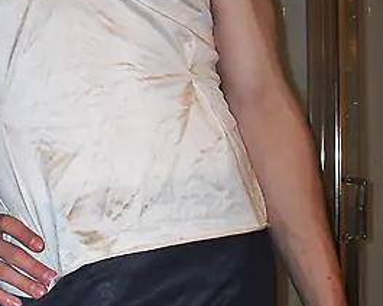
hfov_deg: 26.7
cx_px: 85
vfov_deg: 21.8
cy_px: 178
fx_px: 793
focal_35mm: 70
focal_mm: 5.6
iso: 80
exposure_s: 1/64
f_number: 2.7
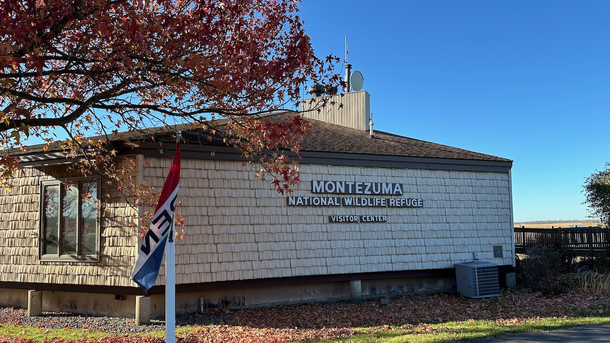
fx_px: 437
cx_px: 306
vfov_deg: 42.8
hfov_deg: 69.9
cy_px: 194
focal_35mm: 27
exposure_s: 1/1613
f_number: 1.78
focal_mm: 6.86
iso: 80
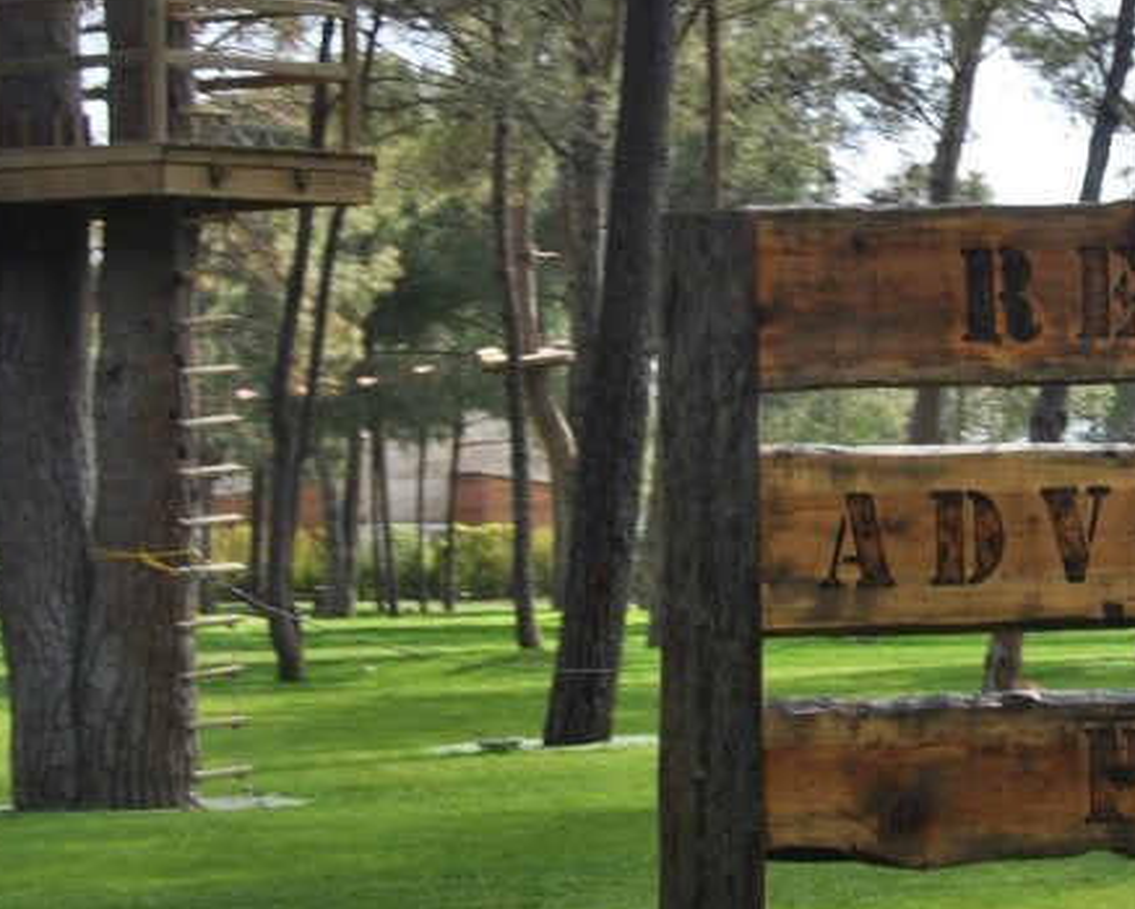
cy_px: 354
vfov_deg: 9.5
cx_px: 1266
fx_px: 5477
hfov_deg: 11.6
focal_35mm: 163
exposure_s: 1/200
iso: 100
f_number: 7.1
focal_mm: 44
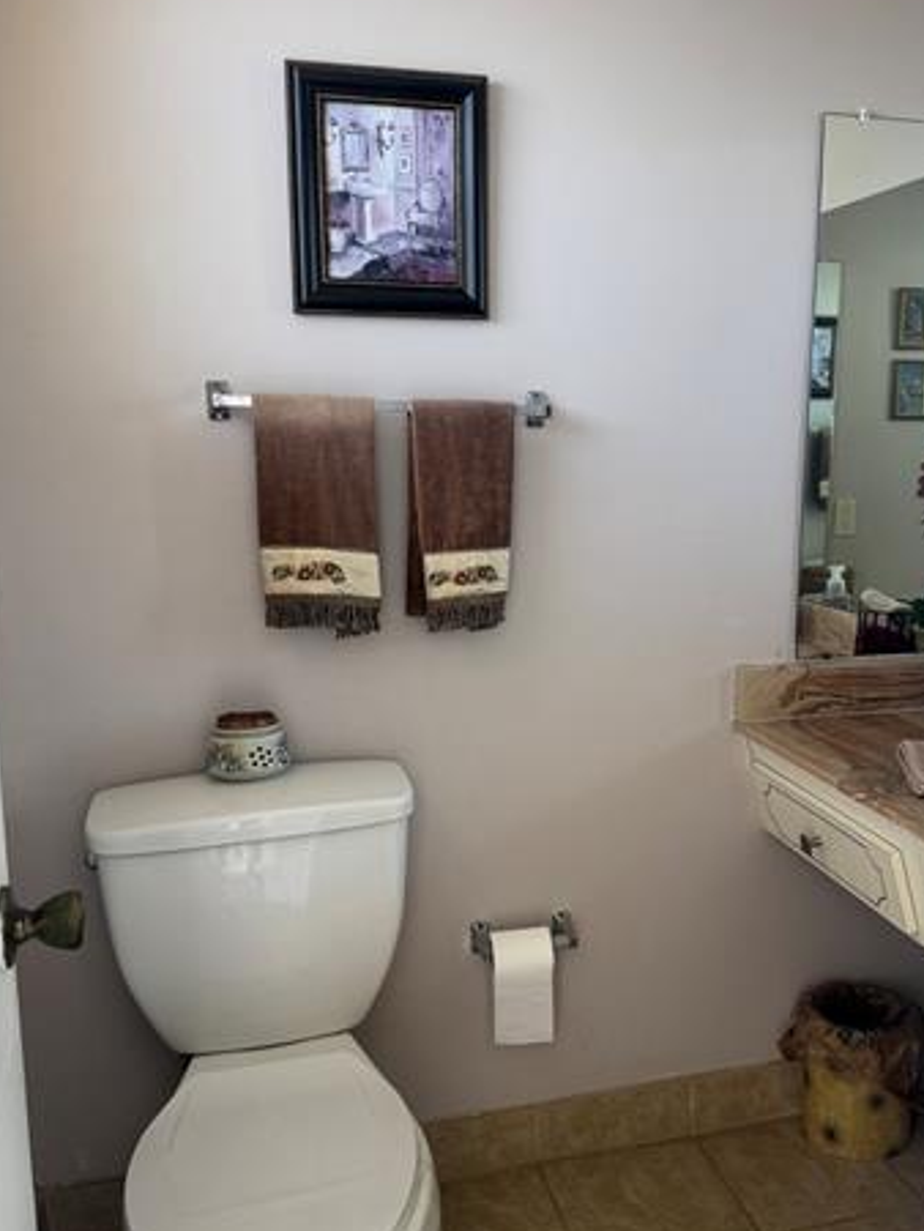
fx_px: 1138
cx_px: 552
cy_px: 646
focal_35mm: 32
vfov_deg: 56.8
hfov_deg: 44.0
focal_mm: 6.76
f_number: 1.78
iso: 160
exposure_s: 1/120
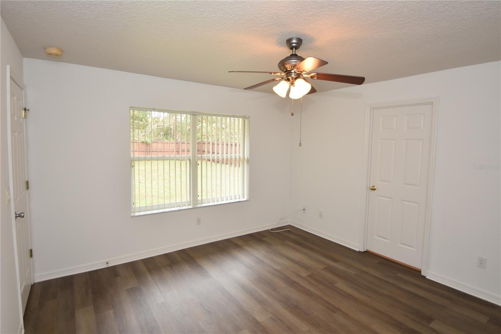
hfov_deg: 90.0
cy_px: 167
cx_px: 250
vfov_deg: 67.4
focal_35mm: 18
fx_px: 250
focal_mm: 12
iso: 200
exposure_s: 1/60
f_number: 4
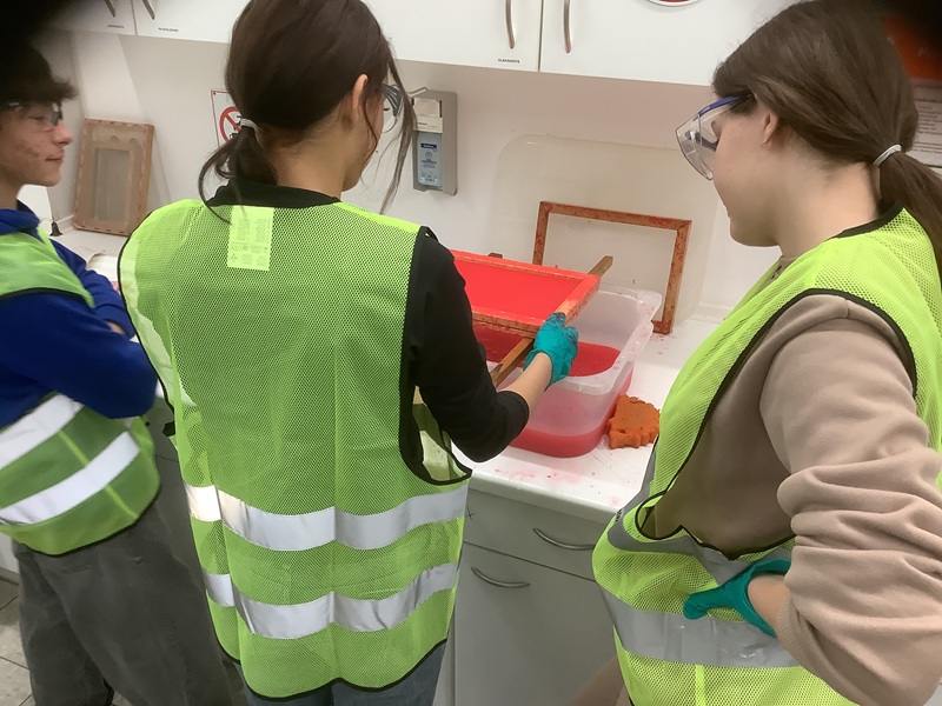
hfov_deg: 58.4
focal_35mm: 31
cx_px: 471
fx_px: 844
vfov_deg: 45.4
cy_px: 353
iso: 125
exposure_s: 1/50
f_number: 2.4
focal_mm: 3.3
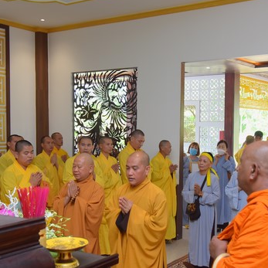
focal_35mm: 51
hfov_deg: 33.3
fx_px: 447
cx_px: 152
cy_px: 148
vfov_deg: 33.4
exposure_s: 1/125
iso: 640
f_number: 5
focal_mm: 32
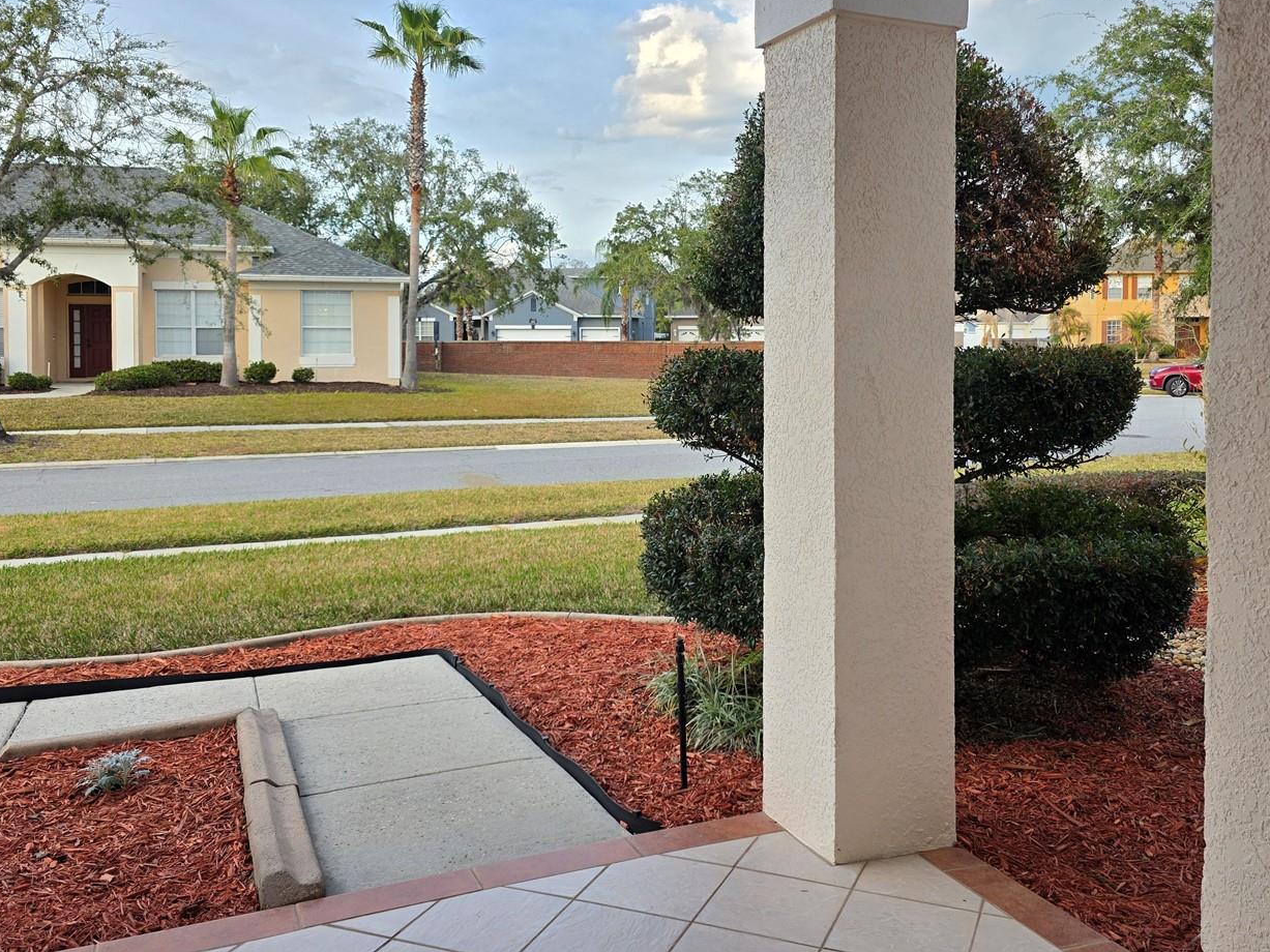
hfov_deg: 59.9
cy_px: 365
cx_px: 674
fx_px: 1101
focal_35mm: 30
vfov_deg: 46.4
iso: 32
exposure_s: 1/359
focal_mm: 6.3
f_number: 1.7
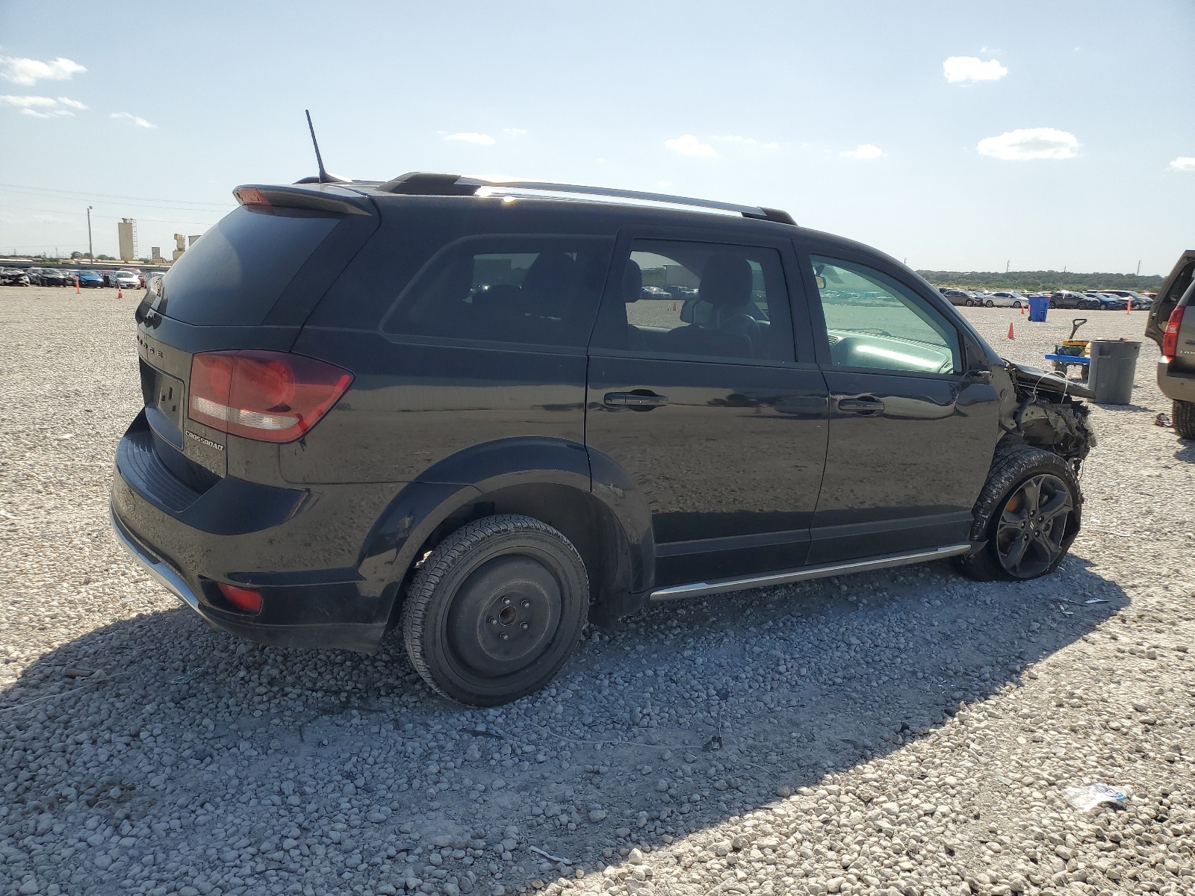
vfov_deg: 53.1
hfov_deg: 67.3
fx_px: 898
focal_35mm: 26
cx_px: 598
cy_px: 448
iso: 50
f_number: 1.5
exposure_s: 1/5000
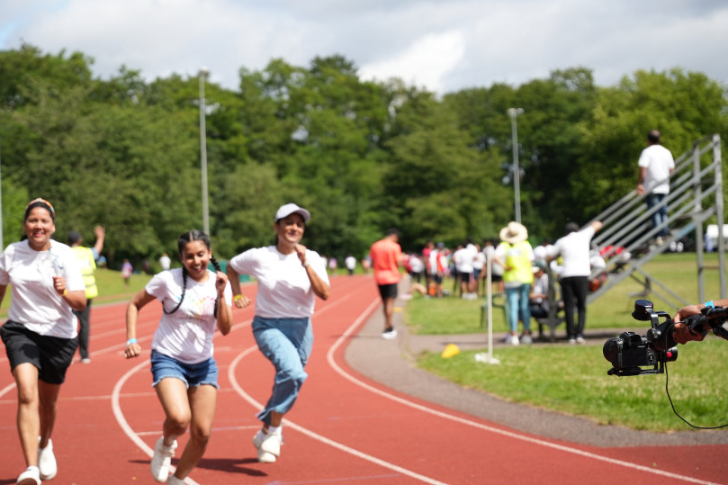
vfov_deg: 18.9
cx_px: 283
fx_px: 1458
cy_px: 277
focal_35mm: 72
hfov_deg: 28.0
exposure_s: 1/4000
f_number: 2.8
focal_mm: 57.1
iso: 250
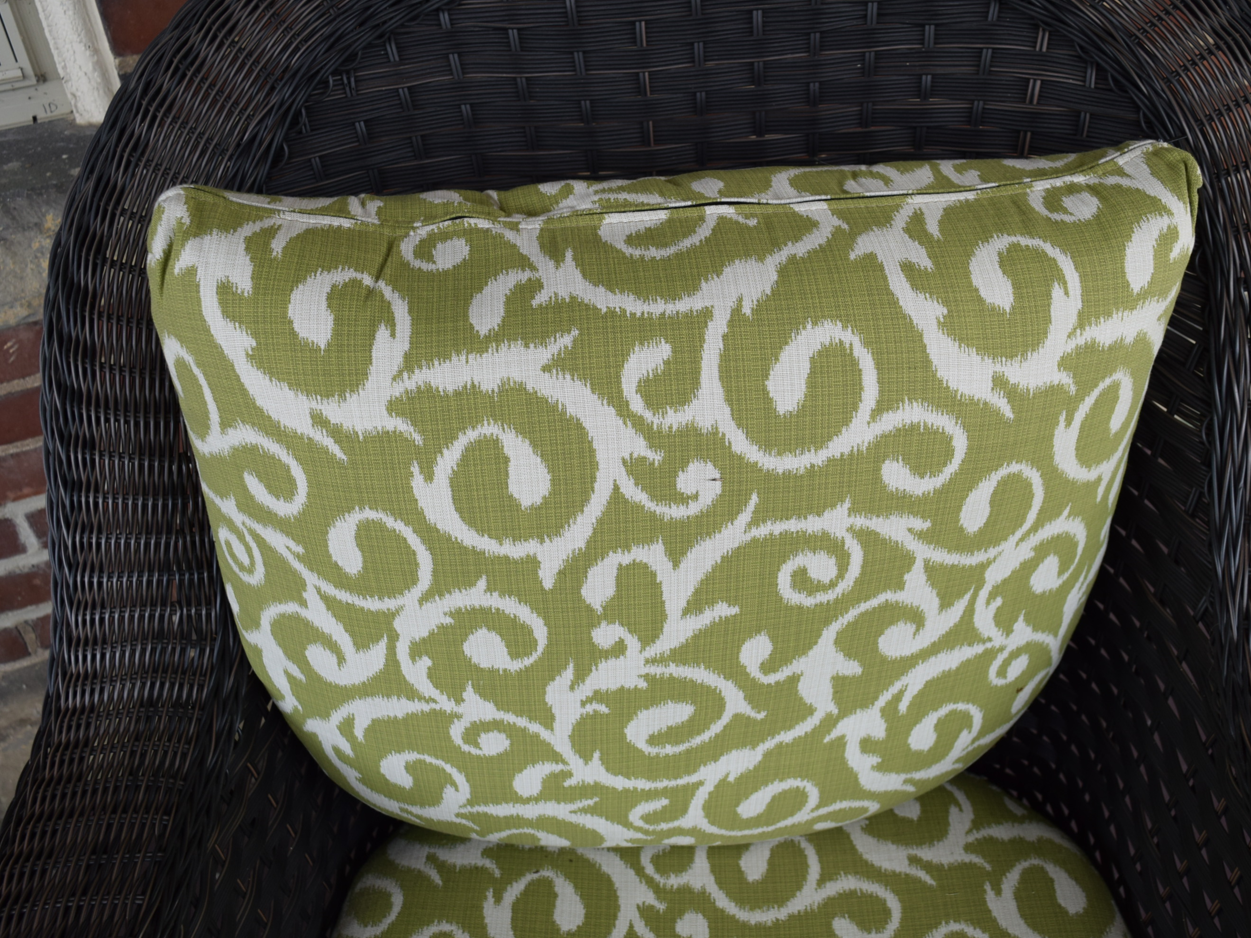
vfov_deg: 39.7
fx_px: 1301
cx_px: 686
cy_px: 468
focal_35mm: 36
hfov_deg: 51.3
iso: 400
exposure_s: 1/125
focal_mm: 22
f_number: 5.6
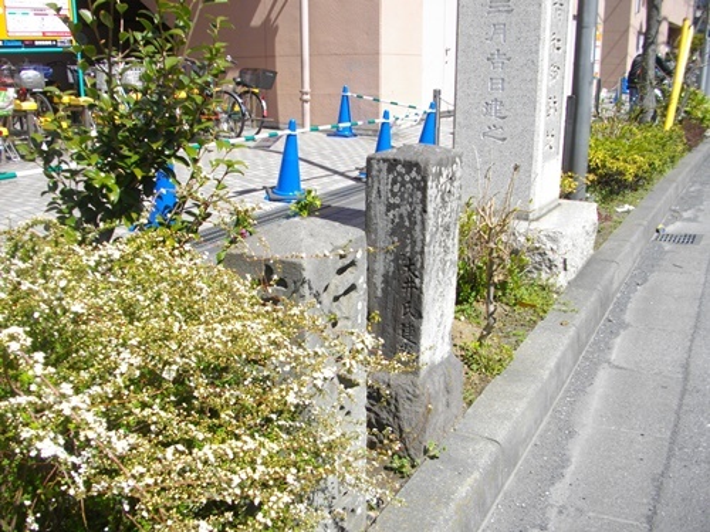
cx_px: 355
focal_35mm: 32
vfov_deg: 44.2
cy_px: 266
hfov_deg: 56.8
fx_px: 656
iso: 100
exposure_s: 1/1000
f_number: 2.9
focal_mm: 5.7
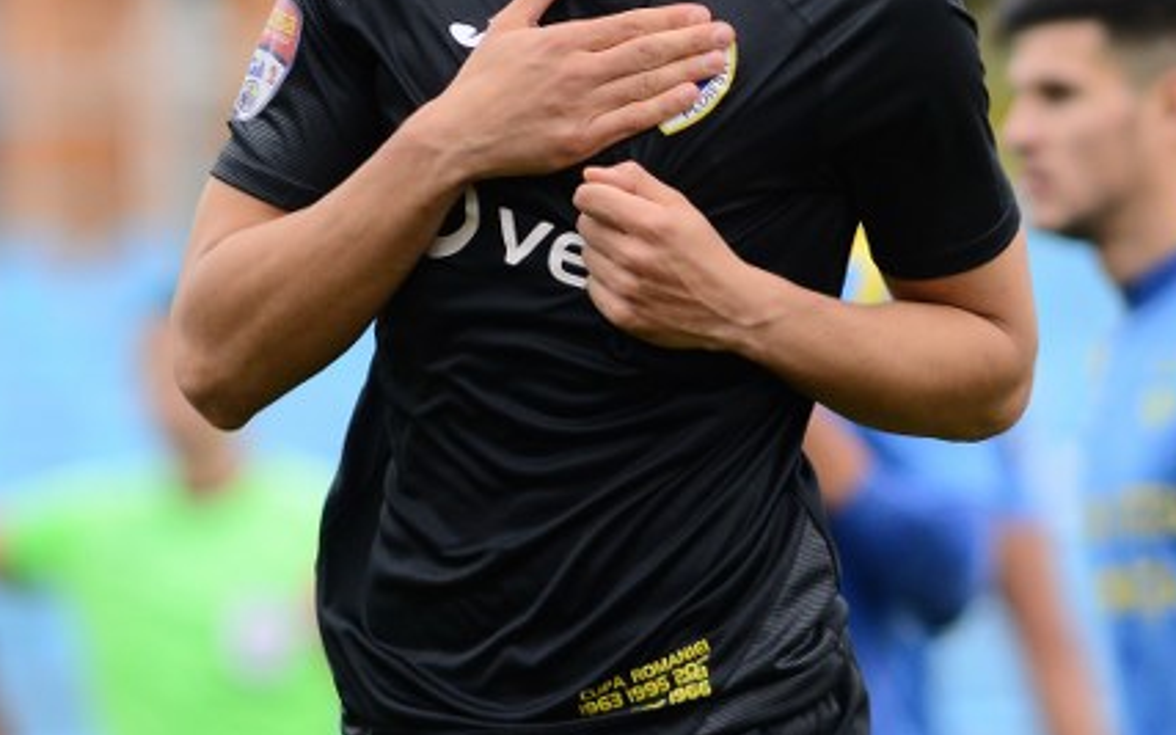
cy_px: -19
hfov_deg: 2.9
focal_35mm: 733
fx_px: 23496
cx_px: 504
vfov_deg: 1.8
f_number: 3.2
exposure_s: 1/1000
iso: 800
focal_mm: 300
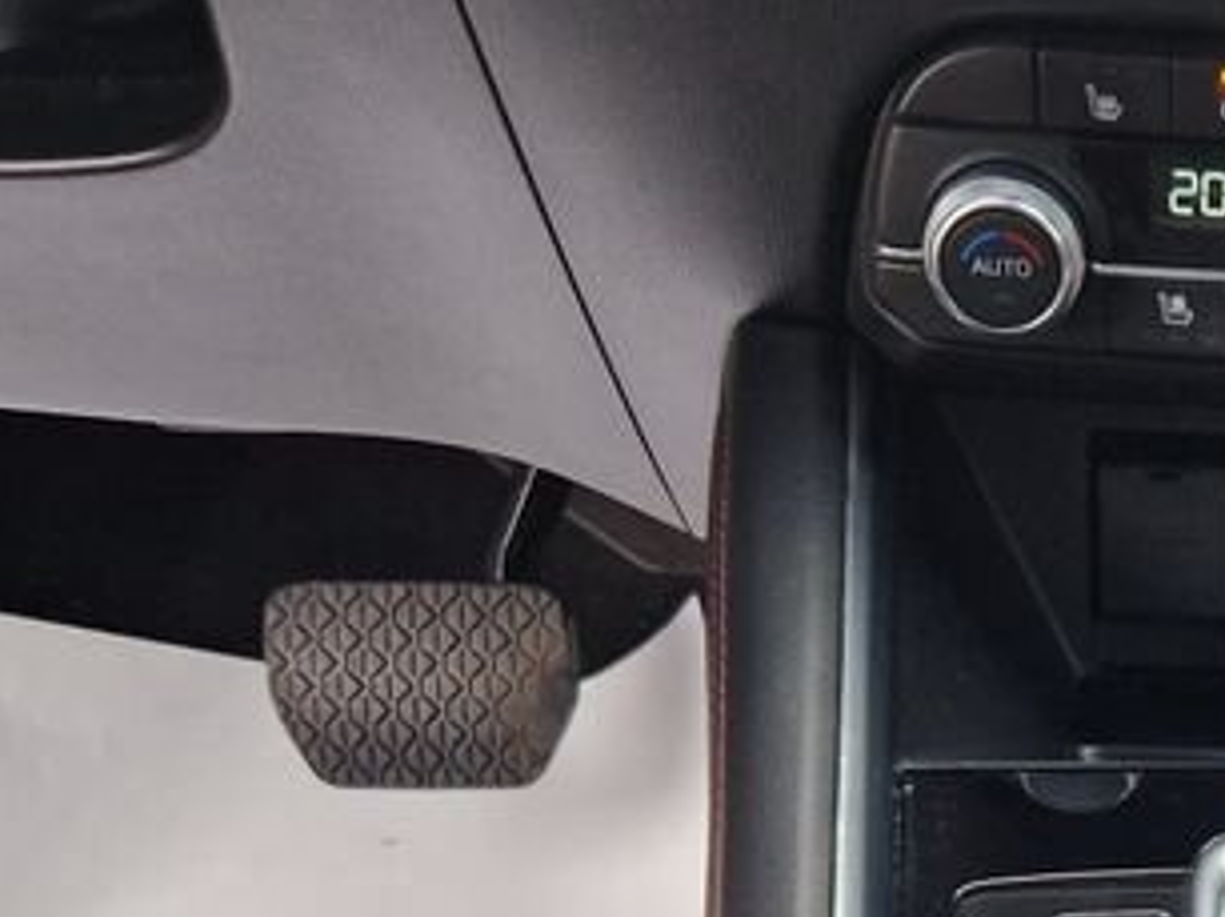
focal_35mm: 77
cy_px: 1077
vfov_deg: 18.2
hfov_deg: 22.6
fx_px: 2723
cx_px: 1597
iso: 200
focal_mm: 5.4
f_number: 1.8
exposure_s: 1/180
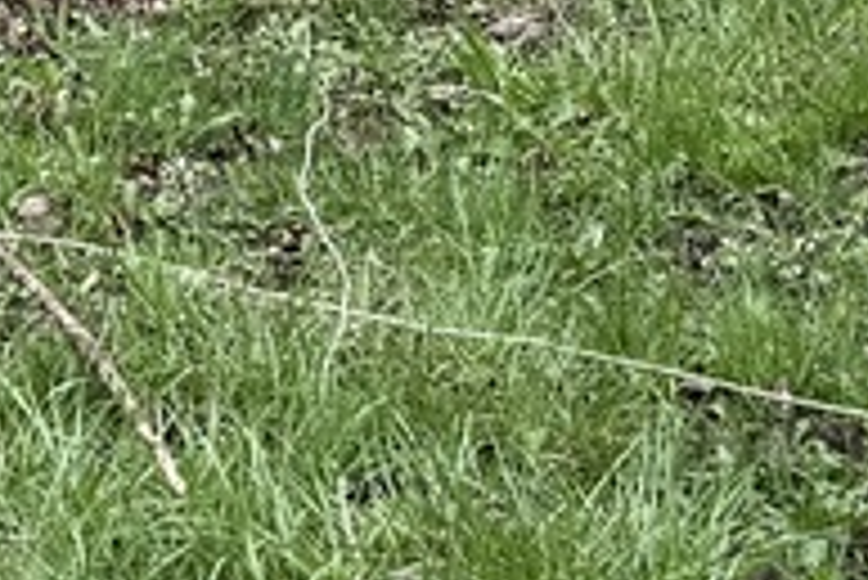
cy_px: -526
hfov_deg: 10.8
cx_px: -216
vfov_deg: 7.2
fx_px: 4488
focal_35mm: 186
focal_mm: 6.76
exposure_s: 1/567
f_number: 1.78
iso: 80
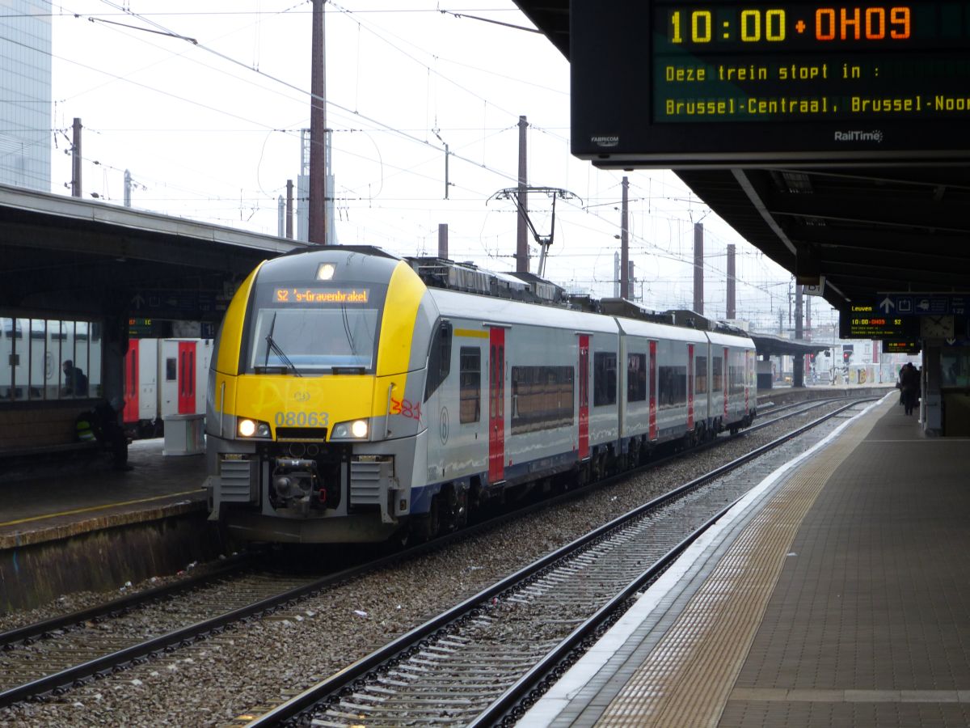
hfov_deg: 18.0
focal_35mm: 109
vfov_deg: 13.6
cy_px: 364
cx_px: 485
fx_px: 3054
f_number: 5.6
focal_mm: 19.6
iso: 100
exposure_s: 1/40
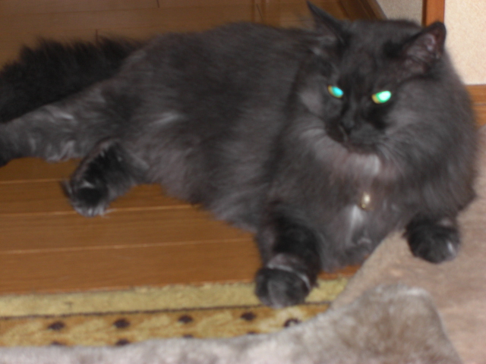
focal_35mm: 114
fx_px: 1601
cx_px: 243
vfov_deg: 13.0
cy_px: 182
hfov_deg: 17.3
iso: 200
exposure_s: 1/60
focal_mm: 23.7
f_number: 5.1
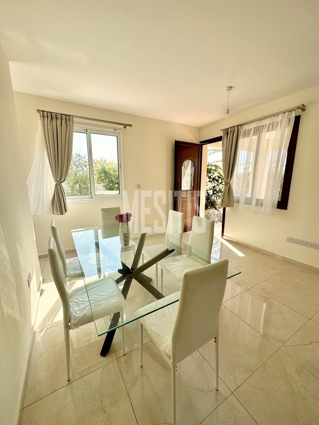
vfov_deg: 102.1
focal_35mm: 14
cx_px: 160
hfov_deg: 85.7
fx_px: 172
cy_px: 212
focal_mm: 2.22
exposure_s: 1/651
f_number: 2.2
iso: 40
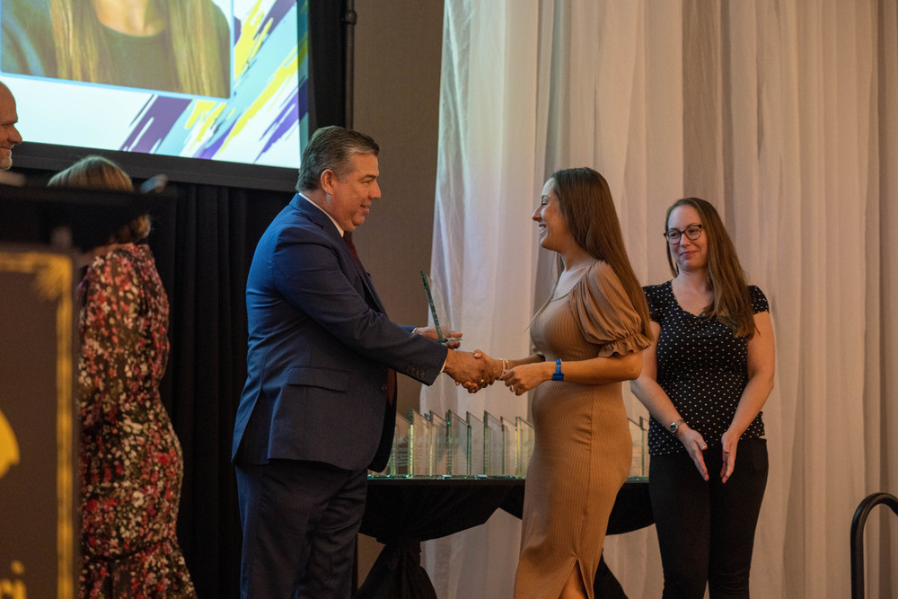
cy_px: 300
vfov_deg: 14.9
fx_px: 2295
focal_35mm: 92
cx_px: 449
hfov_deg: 22.1
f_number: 2.8
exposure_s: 1/160
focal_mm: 92
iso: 1000
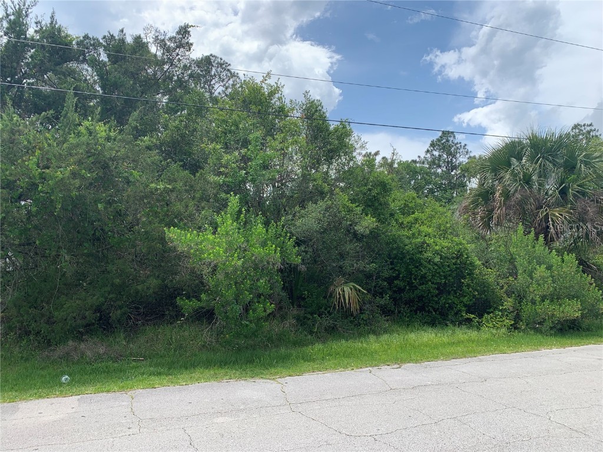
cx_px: 302
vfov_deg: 53.1
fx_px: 453
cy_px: 226
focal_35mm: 26
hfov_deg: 67.3
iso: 25
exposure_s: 1/2033
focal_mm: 4.25
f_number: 1.8
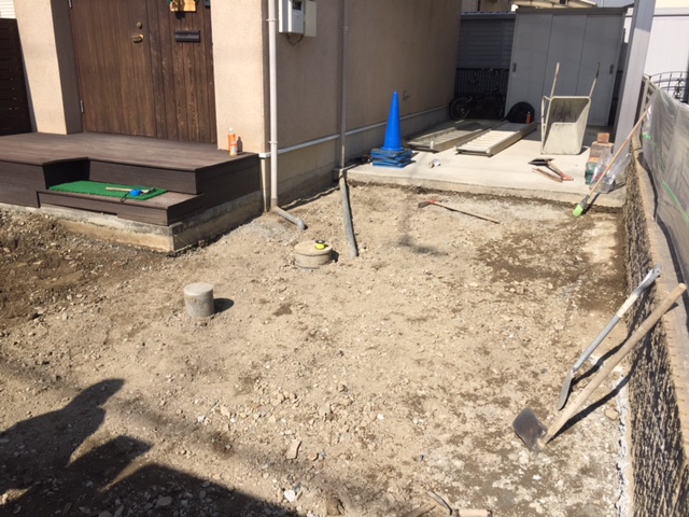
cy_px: 258
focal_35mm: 29
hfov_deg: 61.7
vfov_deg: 48.2
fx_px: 577
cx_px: 344
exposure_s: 1/2475
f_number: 2.2
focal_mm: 4.15
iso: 32
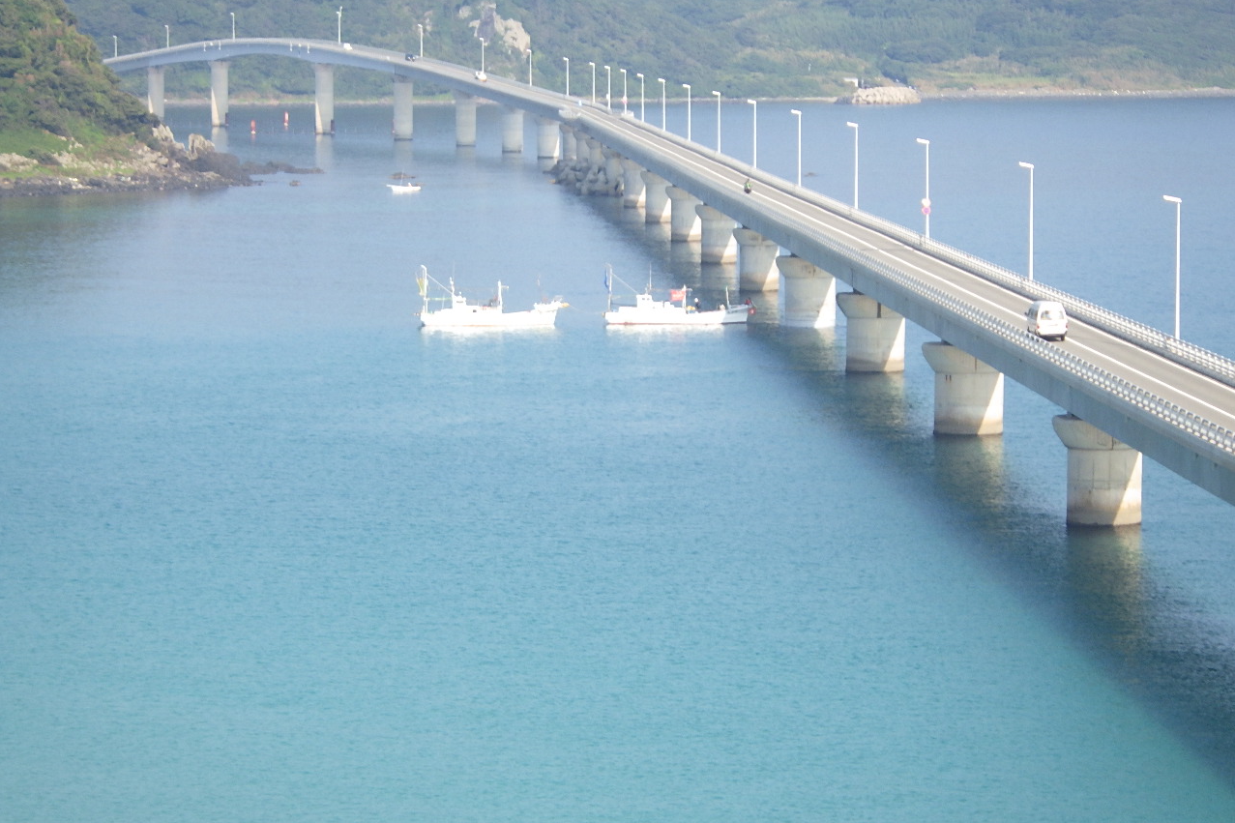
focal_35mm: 146
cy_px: 429
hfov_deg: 14.1
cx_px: 617
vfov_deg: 9.4
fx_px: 5008
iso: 125
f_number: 5.5
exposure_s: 1/320
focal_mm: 25
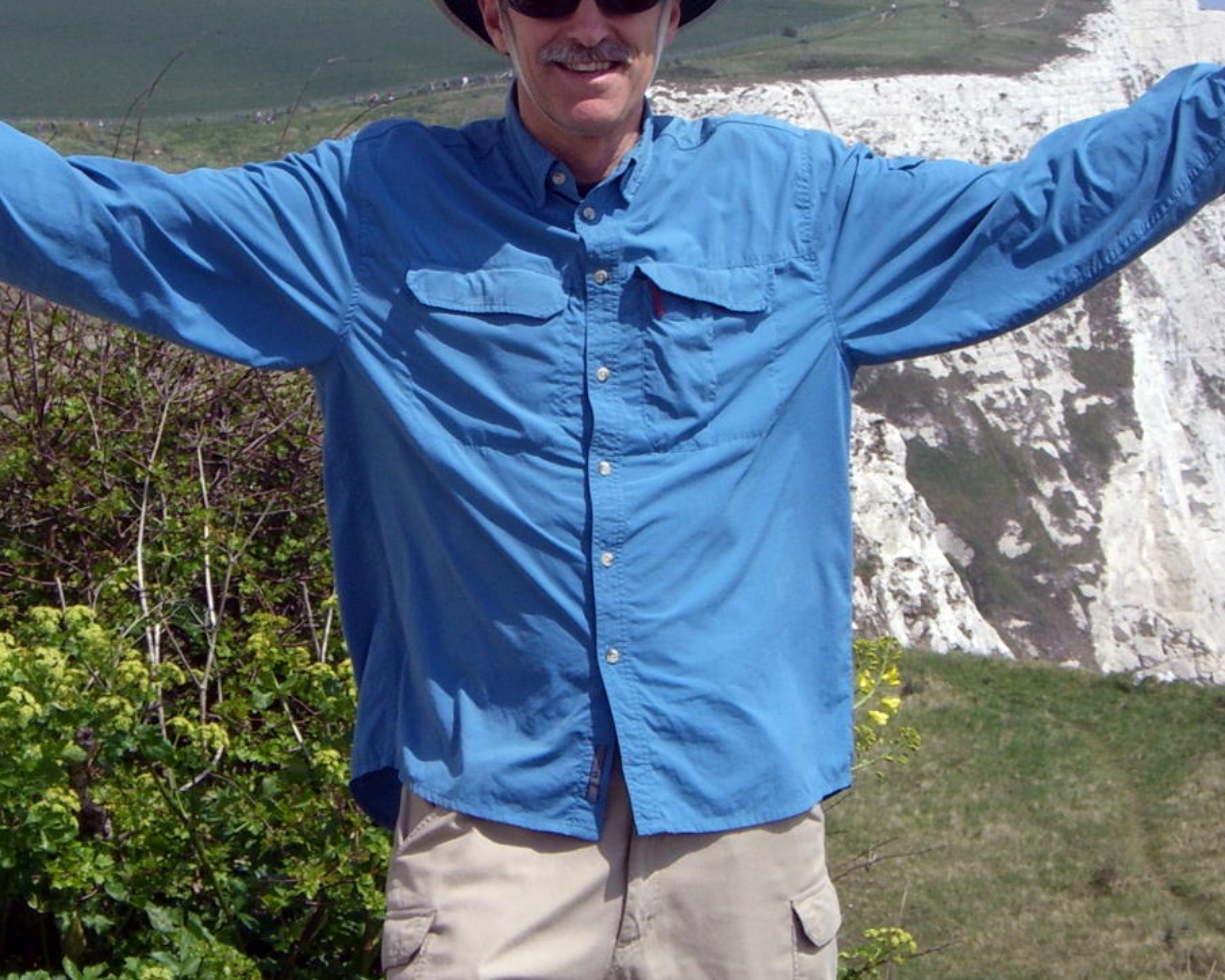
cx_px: 510
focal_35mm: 162
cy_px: 297
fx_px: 5874
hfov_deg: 11.9
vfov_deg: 9.5
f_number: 7.4
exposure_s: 1/250
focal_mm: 15.3
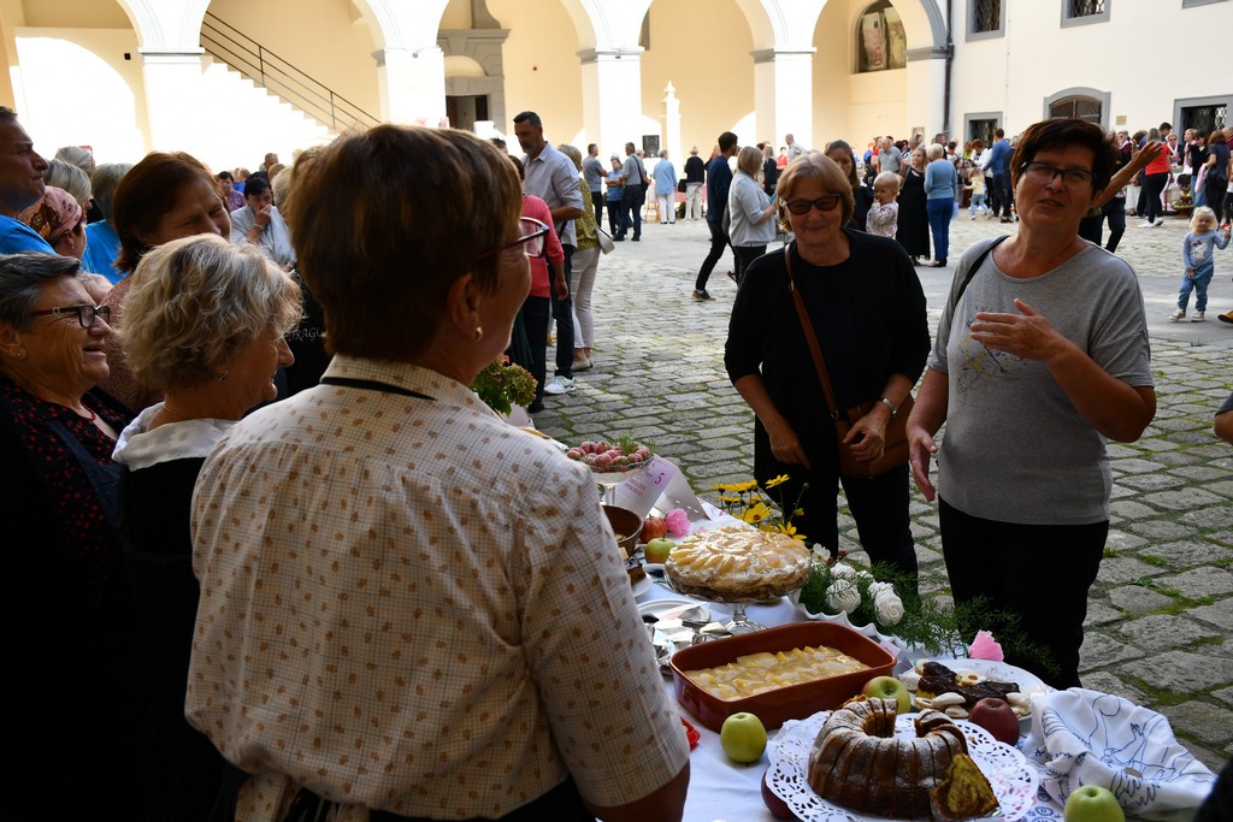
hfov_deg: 55.8
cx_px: 616
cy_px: 411
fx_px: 1165
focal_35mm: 34
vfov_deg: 38.9
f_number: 6.3
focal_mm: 23
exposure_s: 1/250
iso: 200
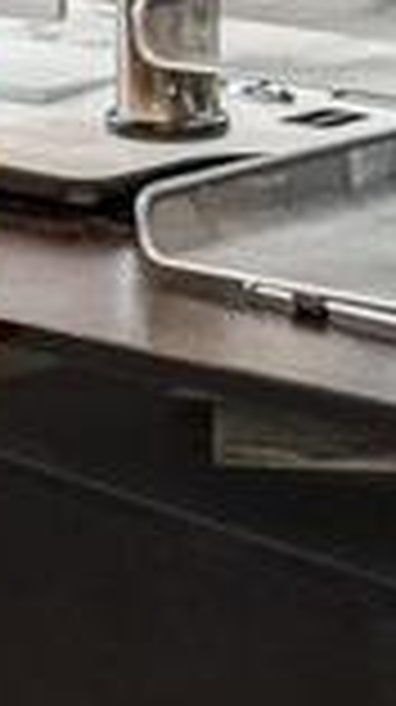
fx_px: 2883
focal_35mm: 154
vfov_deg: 12.8
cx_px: -351
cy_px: -544
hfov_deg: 7.6
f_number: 8
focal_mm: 16
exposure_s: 1/60
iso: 1250
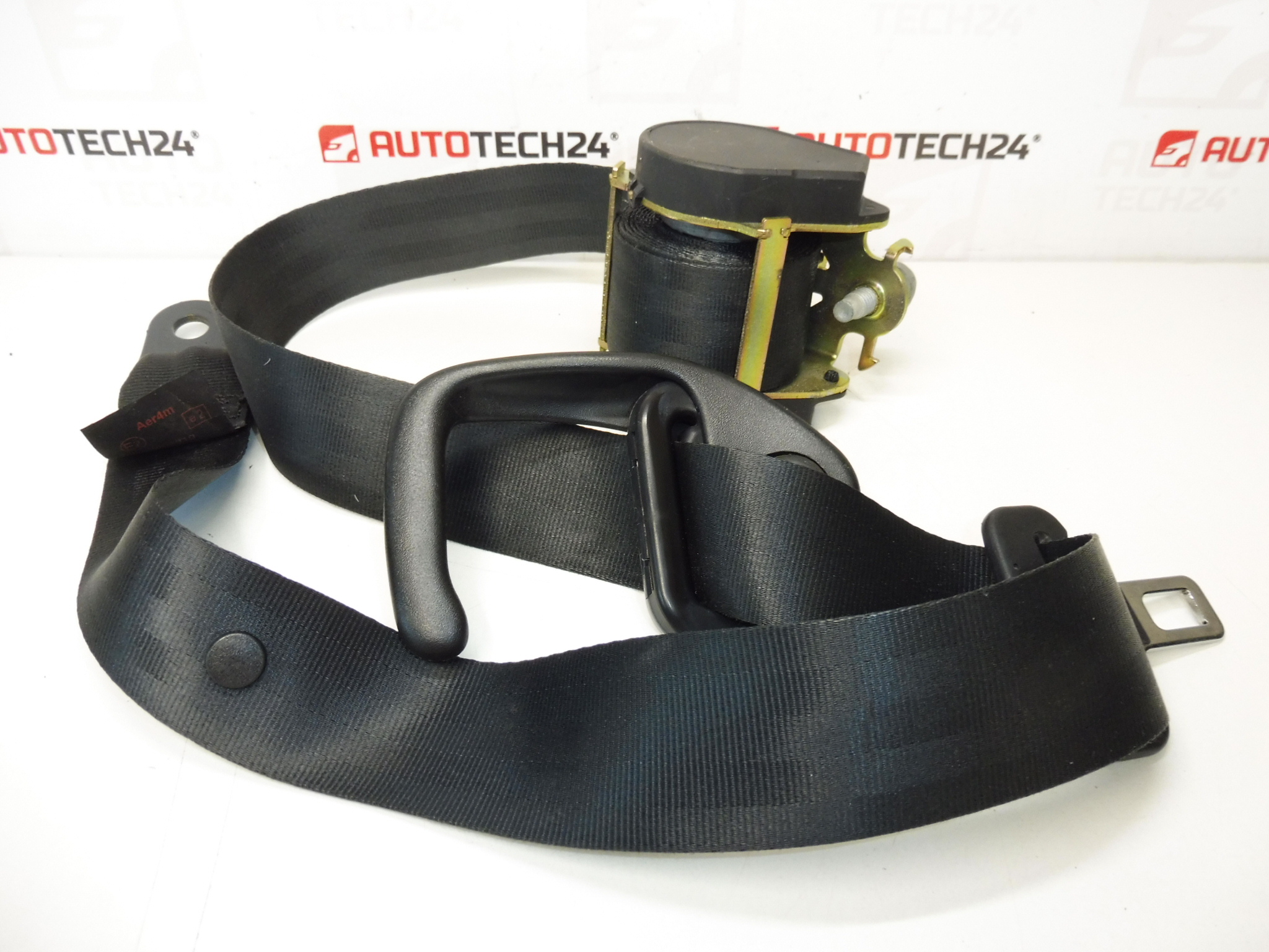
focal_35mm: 24
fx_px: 880
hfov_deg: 71.6
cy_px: 476
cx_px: 634
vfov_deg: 56.8
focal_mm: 4.3
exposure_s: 1/60
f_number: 3.5
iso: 200
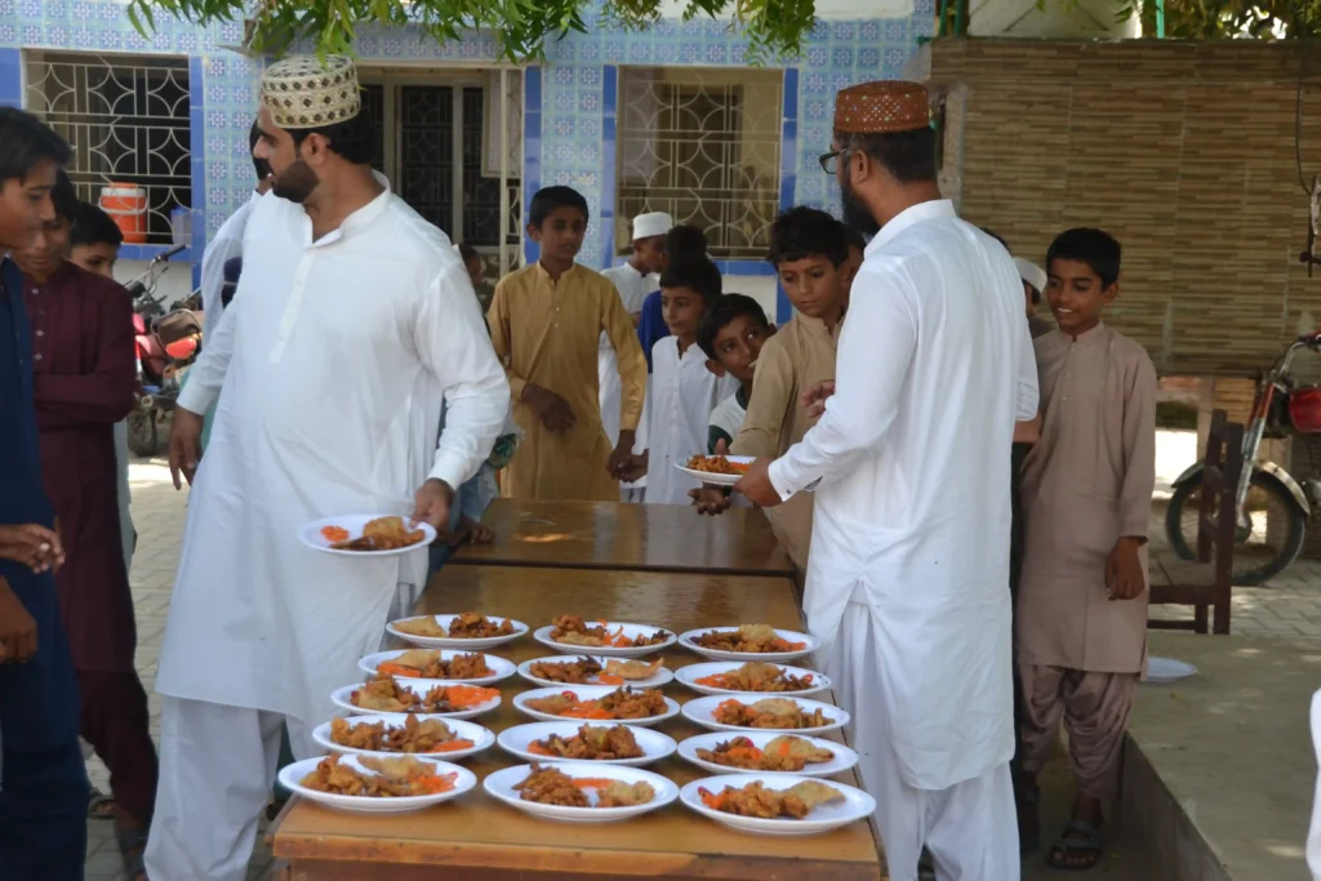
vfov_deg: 21.6
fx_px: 2312
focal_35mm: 63
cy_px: 440
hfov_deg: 31.9
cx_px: 660
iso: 100
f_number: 6.3
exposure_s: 1/160
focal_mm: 42
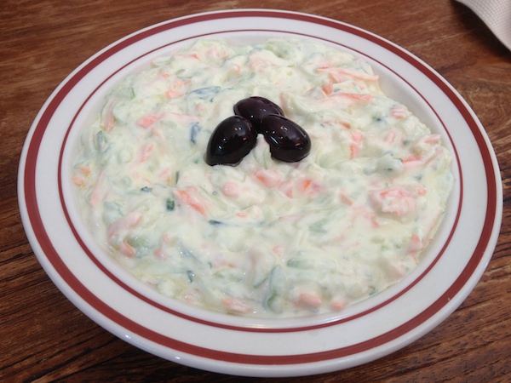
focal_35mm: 35
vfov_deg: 40.7
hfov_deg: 52.6
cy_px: 192
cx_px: 256
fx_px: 517
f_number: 2.4
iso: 50
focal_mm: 4.28
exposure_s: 1/20
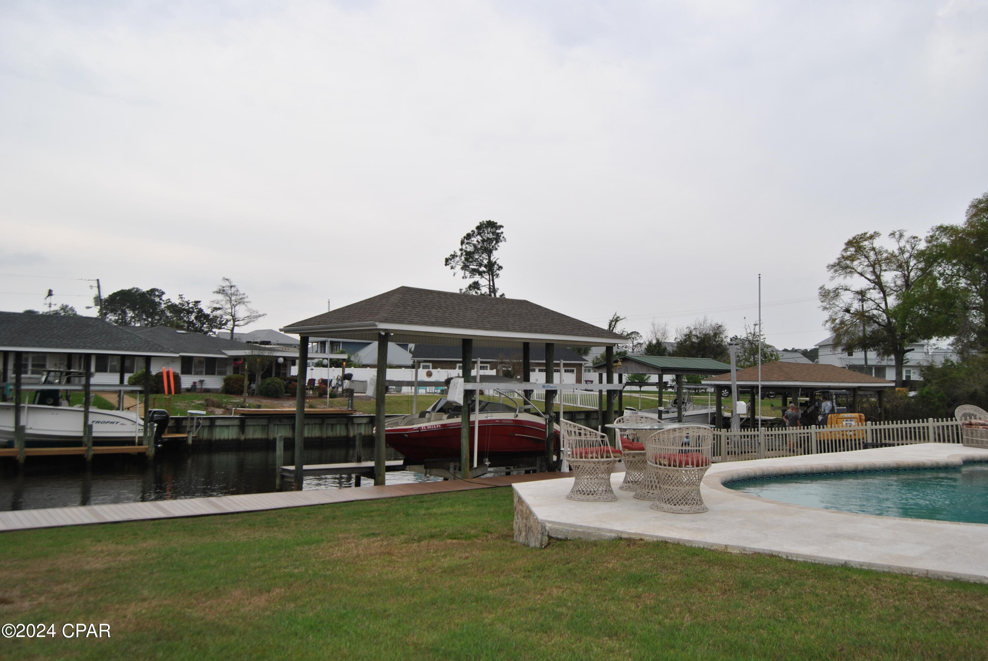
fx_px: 824
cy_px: 330
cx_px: 494
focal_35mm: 30
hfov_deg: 61.9
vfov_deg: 43.7
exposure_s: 1/200
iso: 100
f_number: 5.6
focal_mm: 20
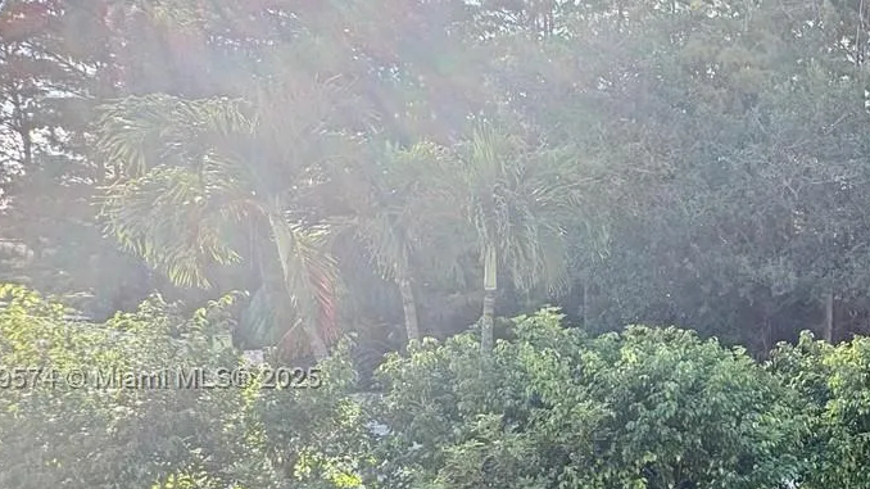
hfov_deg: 43.9
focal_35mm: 36
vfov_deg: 32.1
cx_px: 937
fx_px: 830
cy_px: 380
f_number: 2.2
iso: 40
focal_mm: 2.22
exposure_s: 1/227
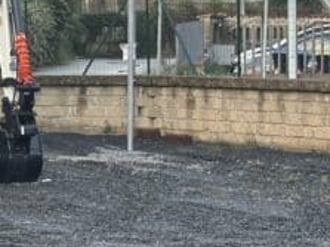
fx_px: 1848
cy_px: 66
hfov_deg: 10.0
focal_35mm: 194
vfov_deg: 7.6
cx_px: -92
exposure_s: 1/121
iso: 64
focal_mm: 6.86
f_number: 1.78
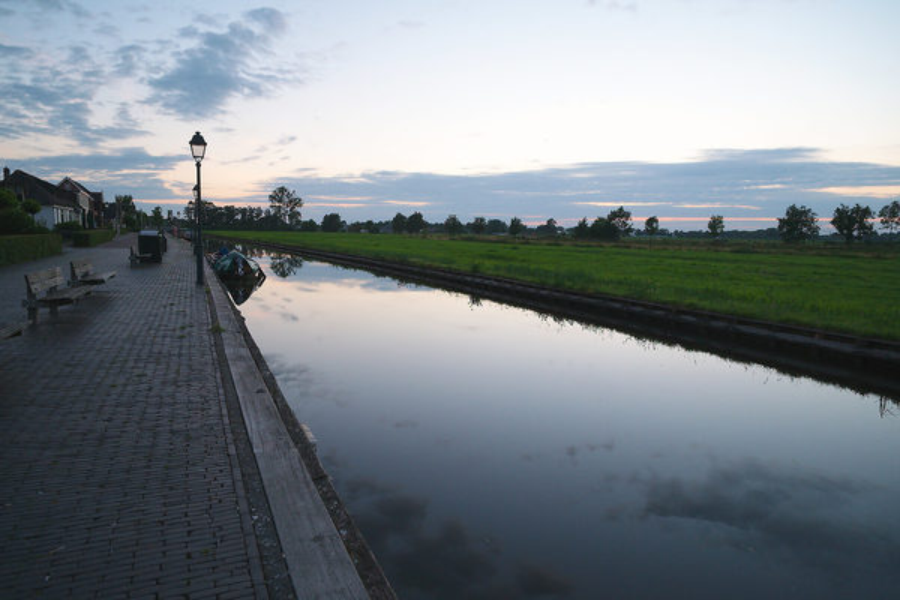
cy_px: 300
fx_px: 525
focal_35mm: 21
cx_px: 450
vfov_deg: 59.5
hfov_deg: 81.2
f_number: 5
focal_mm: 14
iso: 800
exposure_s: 1/125
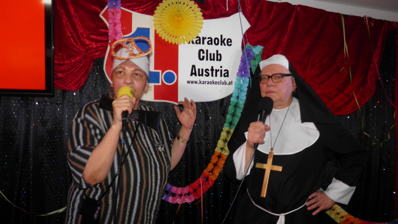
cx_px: 201
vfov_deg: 37.8
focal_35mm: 31
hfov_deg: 62.6
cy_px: 119
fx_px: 327
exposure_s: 1/30
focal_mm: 4.9
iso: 100
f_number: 2.8
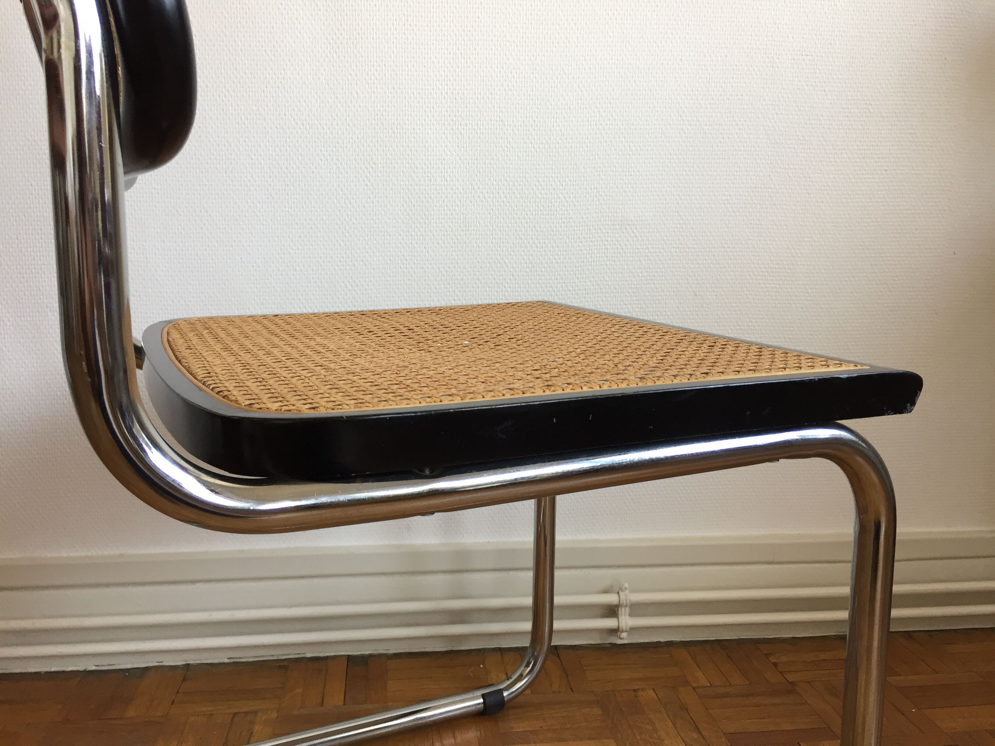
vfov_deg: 48.2
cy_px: 373
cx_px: 498
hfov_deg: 61.7
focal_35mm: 29
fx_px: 834
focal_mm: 4.15
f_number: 2.2
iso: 32
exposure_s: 1/33
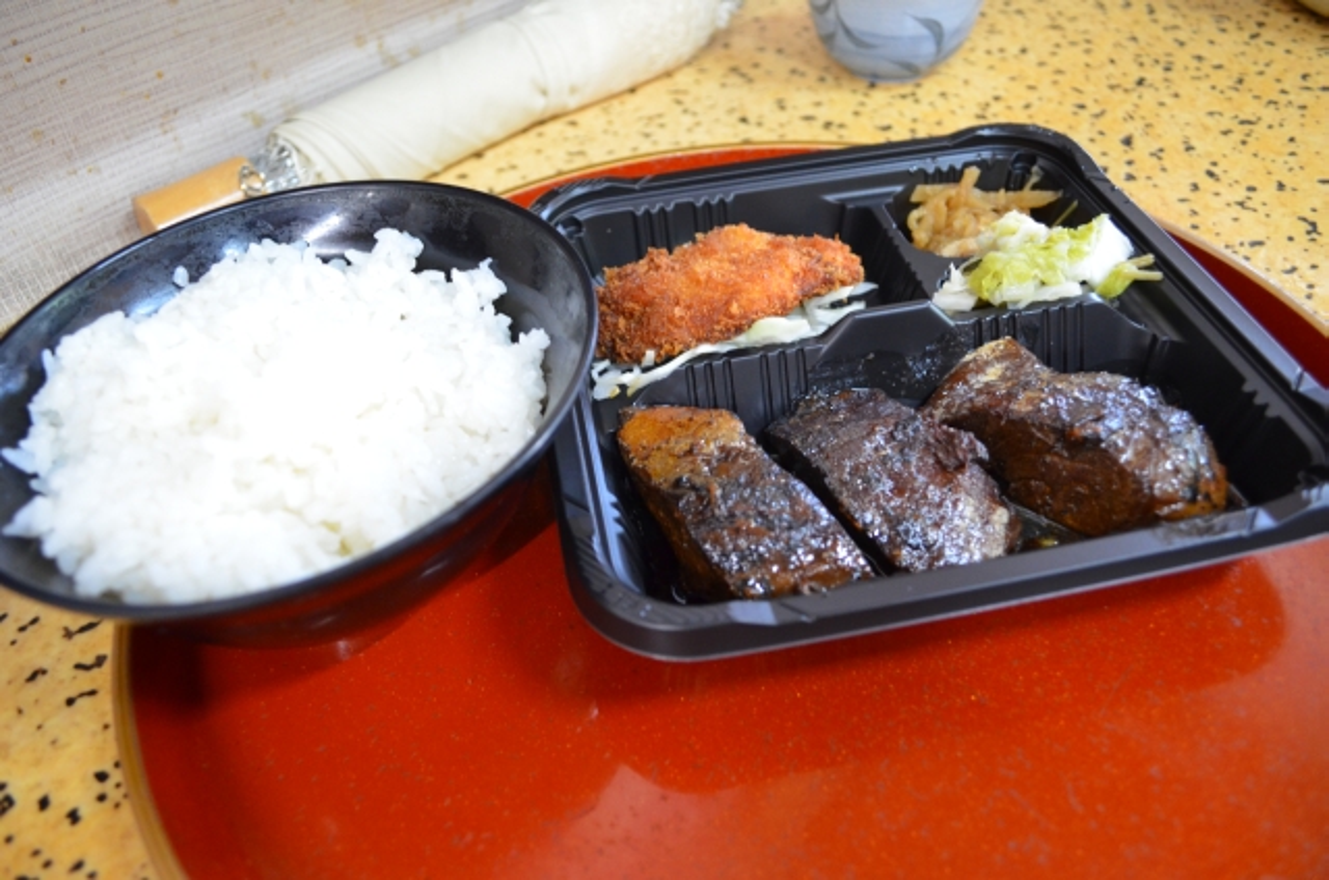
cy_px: 440
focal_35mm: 27
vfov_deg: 47.7
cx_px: 664
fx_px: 995
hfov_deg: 67.5
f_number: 3.5
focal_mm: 18
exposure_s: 1/13
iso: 1600
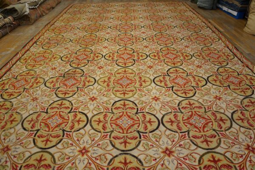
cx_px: 128
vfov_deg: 47.9
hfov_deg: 67.4
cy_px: 85
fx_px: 191
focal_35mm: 27
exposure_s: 1/60
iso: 500
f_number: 4
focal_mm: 18
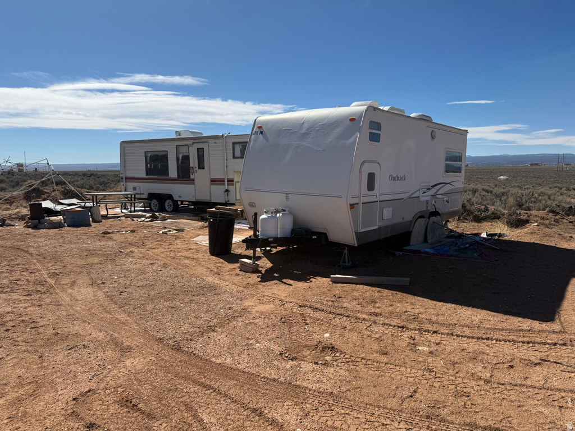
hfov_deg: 71.6
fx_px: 399
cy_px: 216
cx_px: 288
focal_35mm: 24
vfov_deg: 56.8
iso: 80
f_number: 1.78
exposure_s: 1/6711
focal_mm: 6.76
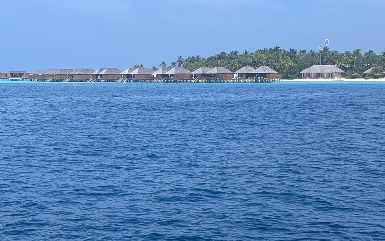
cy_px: 137
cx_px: 153
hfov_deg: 29.3
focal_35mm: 70
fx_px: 735
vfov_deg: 18.6
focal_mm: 6.9
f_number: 1.68
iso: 18
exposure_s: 1/978
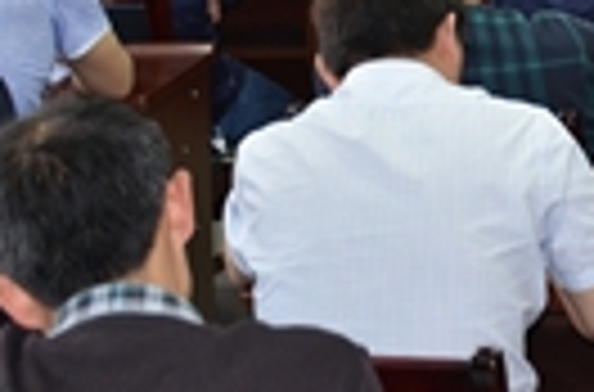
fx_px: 2530
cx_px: 986
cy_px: -259
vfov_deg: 8.6
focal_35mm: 154
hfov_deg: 12.5
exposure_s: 1/60
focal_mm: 27
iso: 400
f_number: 4
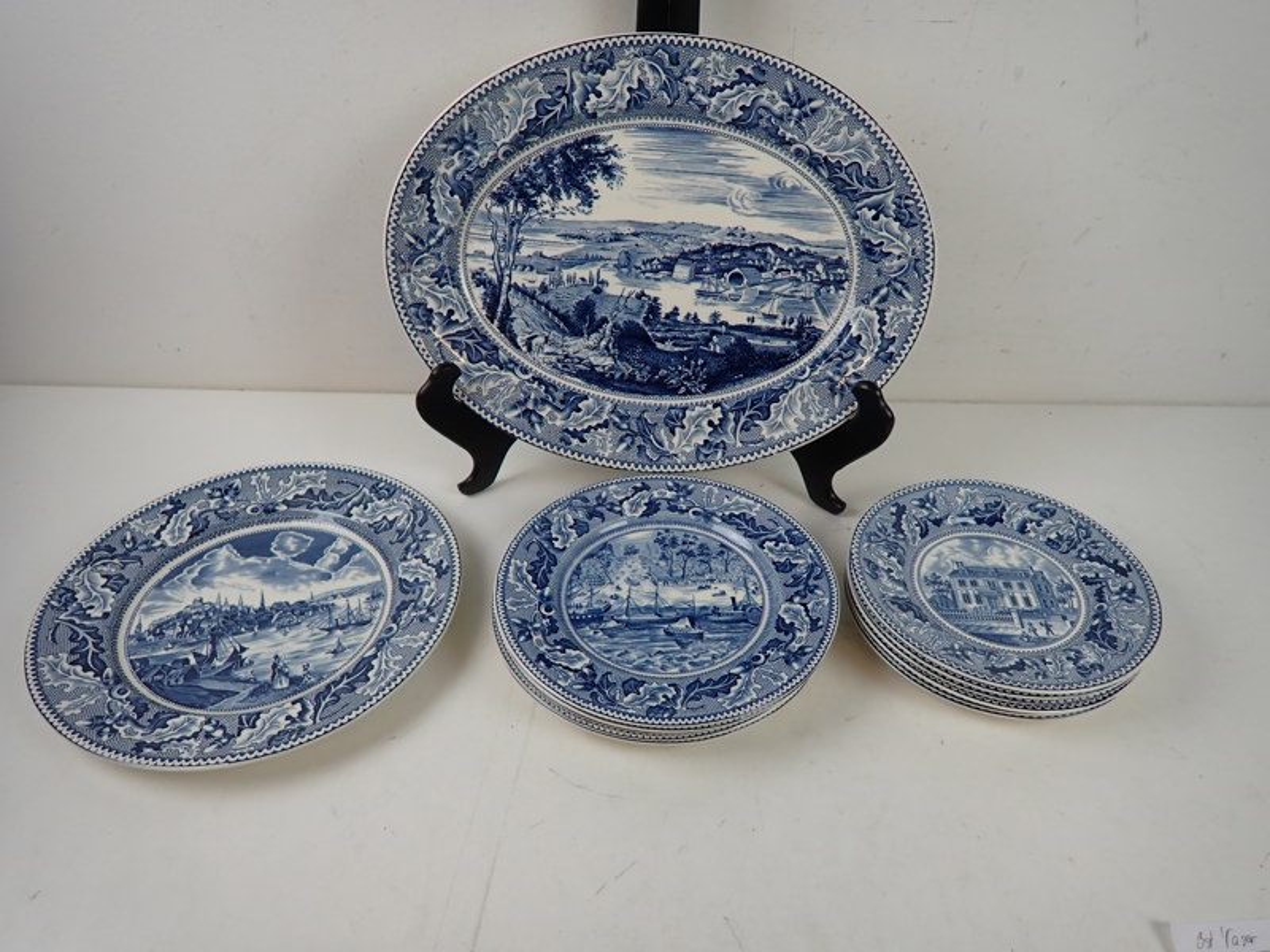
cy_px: 476
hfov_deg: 84.7
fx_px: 697
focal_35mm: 19
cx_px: 635
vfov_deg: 68.7
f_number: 2
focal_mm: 3.33
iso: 160
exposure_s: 1/125
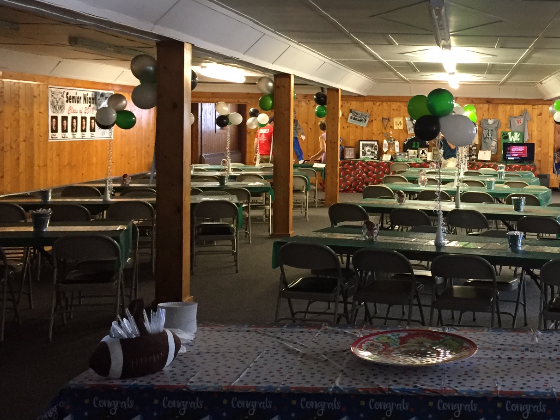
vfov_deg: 29.5
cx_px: 463
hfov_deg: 37.3
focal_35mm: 49
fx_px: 793
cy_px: 155
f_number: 2.2
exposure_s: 1/30
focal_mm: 4.15
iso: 200
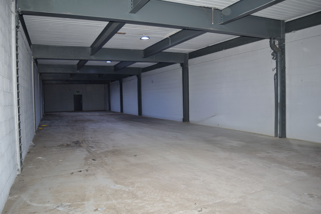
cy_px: 107
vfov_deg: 47.9
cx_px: 160
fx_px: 241
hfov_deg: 67.4
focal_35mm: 27
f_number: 5
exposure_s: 1/800
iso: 200
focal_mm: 18
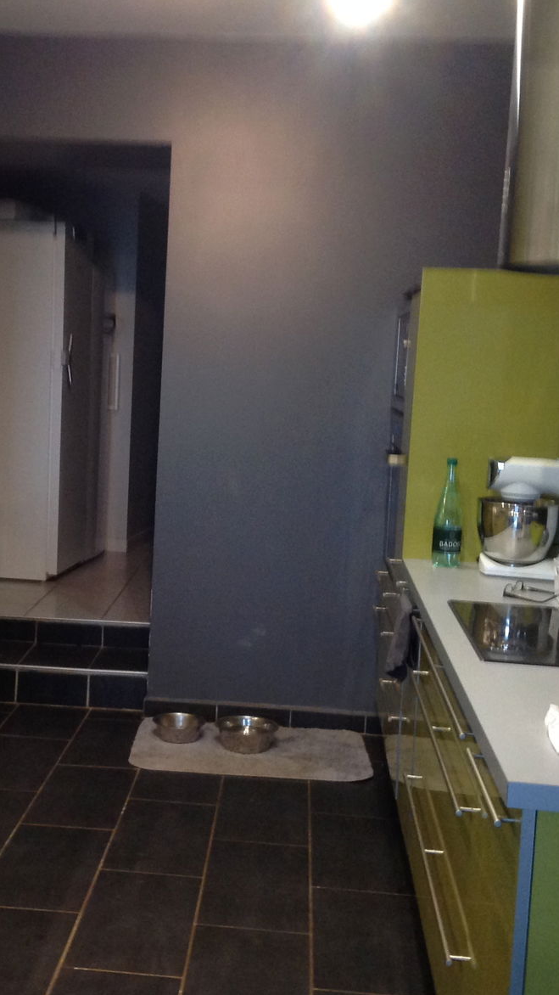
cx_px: 189
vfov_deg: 39.9
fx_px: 1371
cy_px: 506
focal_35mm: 52
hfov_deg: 23.0
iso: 250
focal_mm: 4.28
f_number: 2.4
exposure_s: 1/15
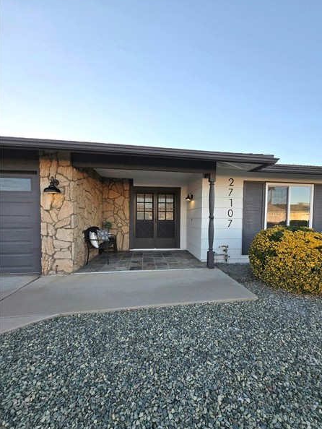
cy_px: 225
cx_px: 172
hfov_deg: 85.6
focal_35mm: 14
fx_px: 174
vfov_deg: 102.0
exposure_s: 1/769
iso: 80
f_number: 2.2
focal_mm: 1.7
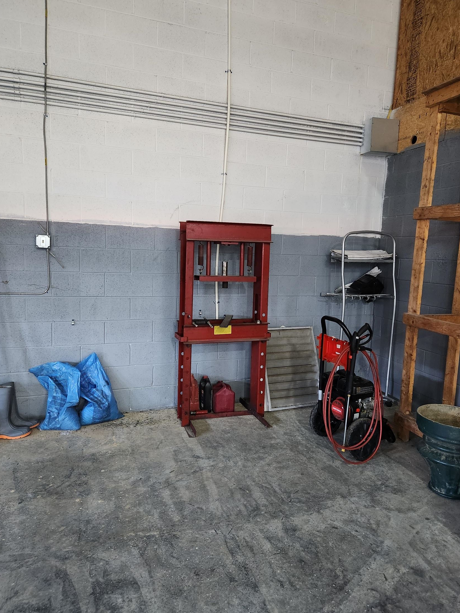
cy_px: 302
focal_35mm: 24
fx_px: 425
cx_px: 228
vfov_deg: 71.6
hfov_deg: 56.8
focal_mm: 5.4
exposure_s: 1/60
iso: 800
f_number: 1.8
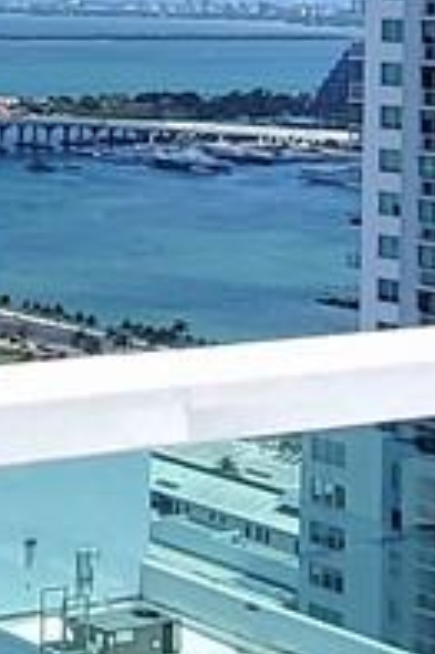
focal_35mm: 110
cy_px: -10
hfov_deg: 11.0
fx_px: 1997
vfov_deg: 18.1
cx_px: -521
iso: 32
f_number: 2.2
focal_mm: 1.74
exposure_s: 1/2000
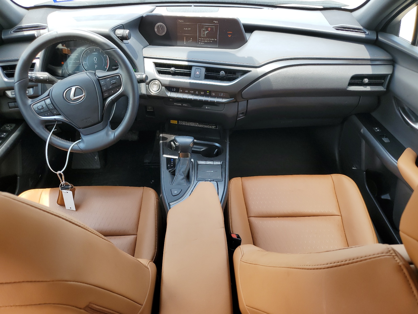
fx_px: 314
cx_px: 209
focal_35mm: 26
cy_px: 157
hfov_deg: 67.3
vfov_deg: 53.1
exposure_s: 1/182
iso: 50
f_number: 1.5
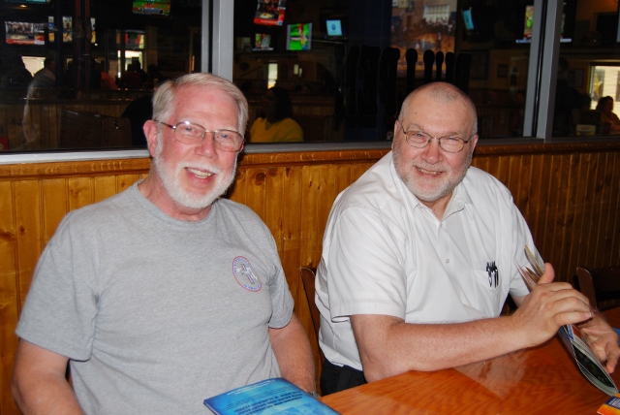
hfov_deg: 49.5
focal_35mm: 39
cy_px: 208
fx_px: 672
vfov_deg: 34.3
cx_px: 310
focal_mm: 26
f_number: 4.2
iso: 200
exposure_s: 1/60
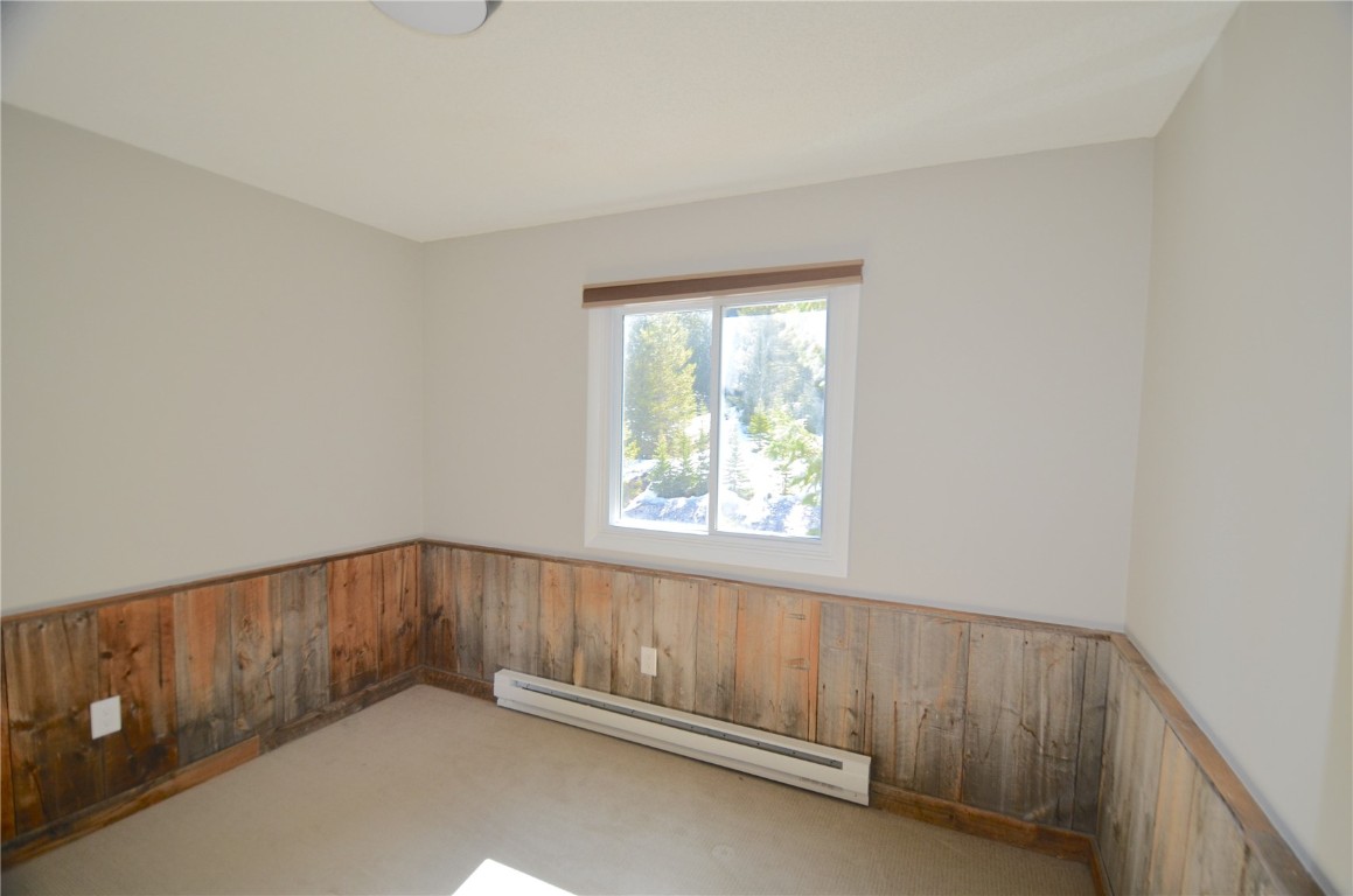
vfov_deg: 77.1
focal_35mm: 15
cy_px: 448
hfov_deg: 100.5
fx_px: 563
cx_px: 676
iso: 220
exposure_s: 1/125
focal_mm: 10
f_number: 3.5
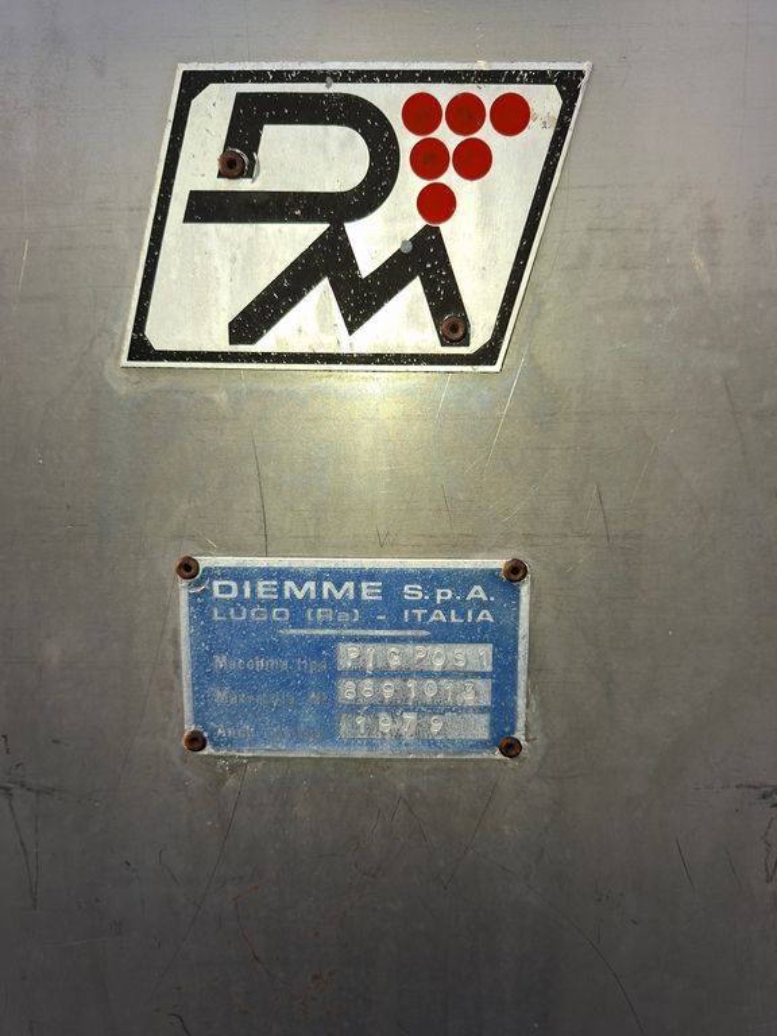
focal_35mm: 23
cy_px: 518
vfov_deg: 73.9
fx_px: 688
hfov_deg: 58.9
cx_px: 388
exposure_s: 1/136
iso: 50
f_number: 1.8
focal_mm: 5.54
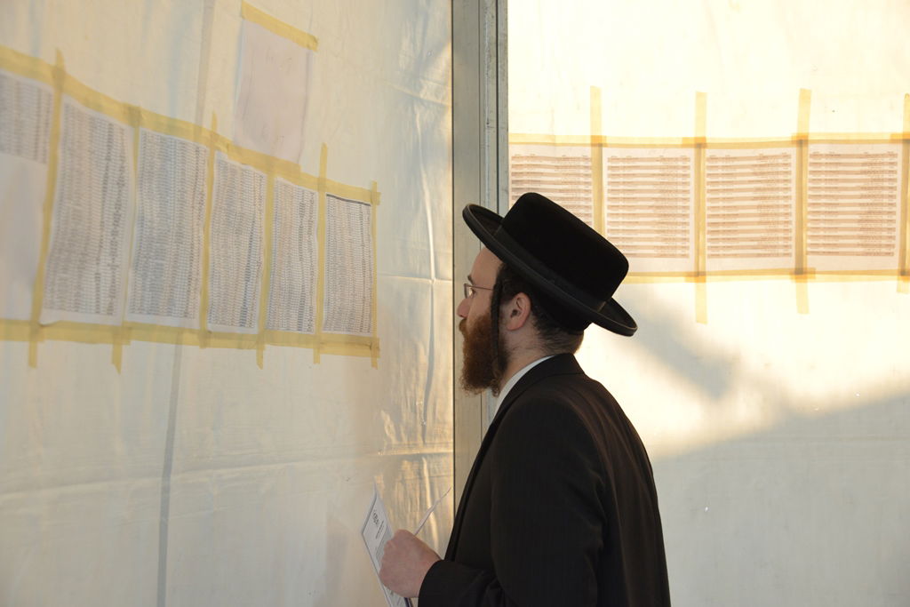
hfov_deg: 34.5
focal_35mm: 58
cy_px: 304
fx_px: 1466
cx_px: 455
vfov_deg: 23.4
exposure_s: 1/100
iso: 2000
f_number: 5.6
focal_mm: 58
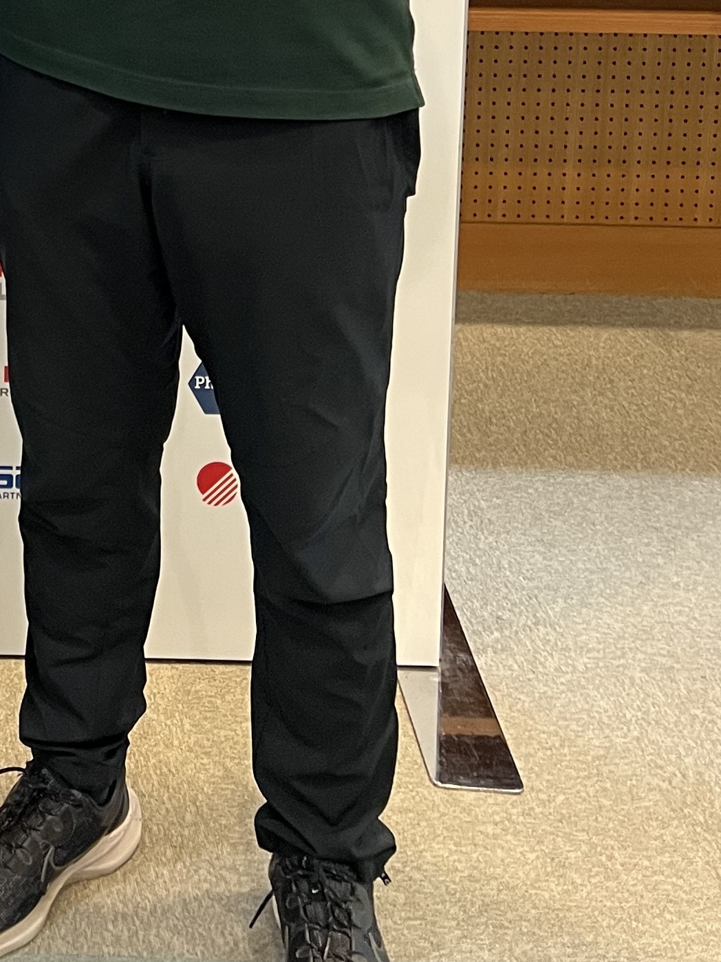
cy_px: -343
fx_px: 2083
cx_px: -265
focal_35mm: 75
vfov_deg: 22.7
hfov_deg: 18.1
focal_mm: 5.7
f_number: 1.5
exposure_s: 1/60
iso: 100
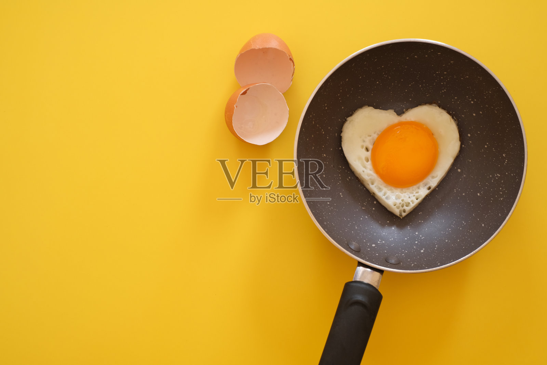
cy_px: 182
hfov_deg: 37.5
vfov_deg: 25.5
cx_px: 274
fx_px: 805
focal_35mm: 53
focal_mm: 35
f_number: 5.6
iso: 250
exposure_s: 1/60
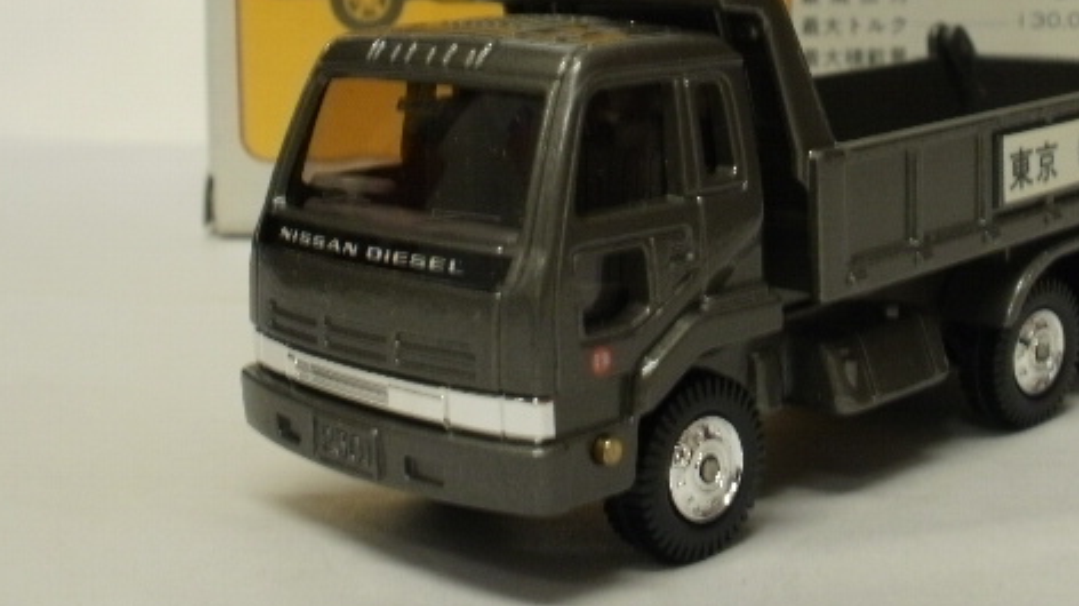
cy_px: 71
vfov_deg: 18.2
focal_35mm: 65
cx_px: 704
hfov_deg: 32.1
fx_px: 1859
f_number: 4
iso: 125
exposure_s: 1/10
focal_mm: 7.7
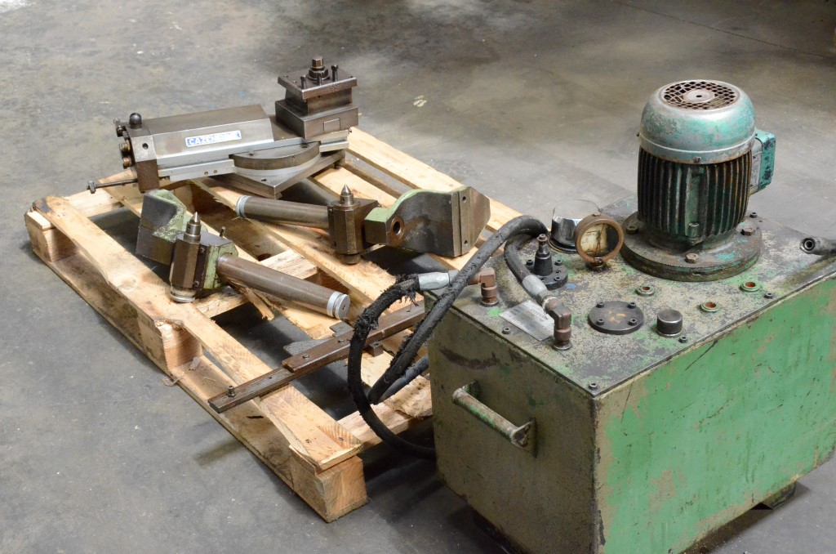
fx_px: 1251
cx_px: 418
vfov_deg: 24.9
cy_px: 277
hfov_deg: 36.9
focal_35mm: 54
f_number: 9
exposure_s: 1/320
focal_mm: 36
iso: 6400
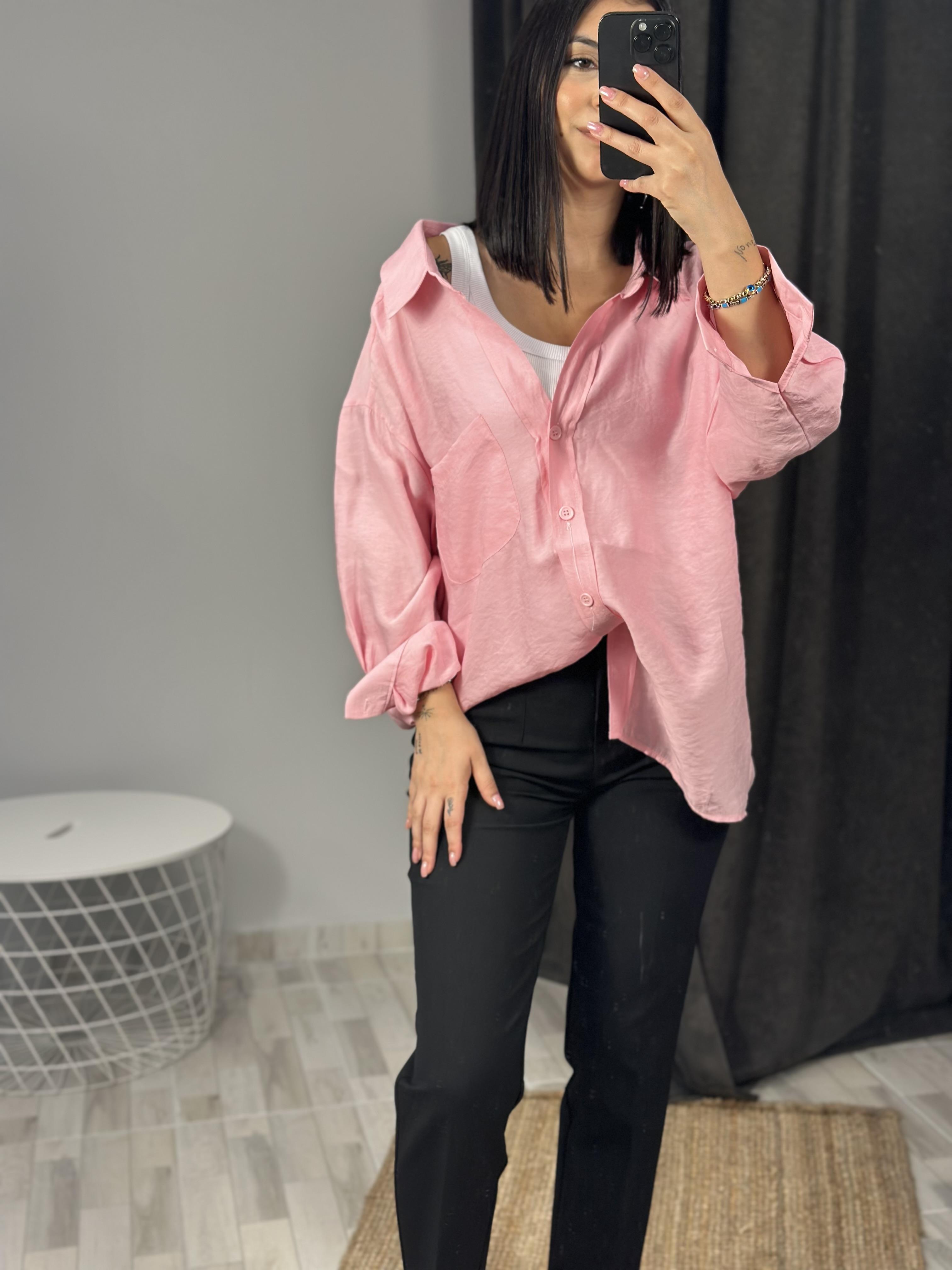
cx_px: 476
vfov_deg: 39.7
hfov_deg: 30.3
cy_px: 635
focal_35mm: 48
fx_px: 1760
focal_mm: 6.86
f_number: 1.78
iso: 80
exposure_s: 1/100
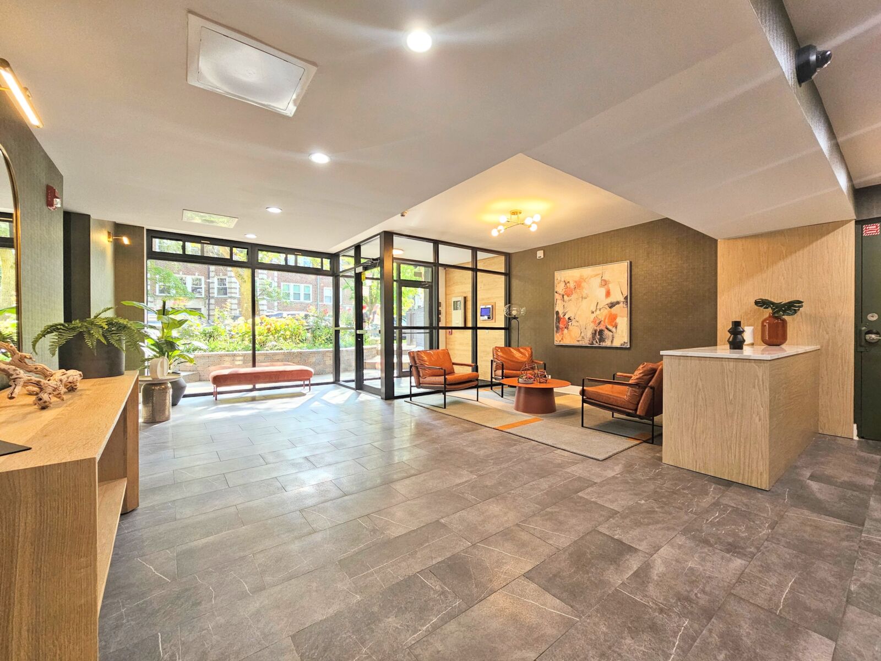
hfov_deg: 106.2
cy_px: 330
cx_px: 440
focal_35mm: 13
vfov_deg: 89.9
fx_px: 331
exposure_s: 1/60
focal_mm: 2.2
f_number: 2.2
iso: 125
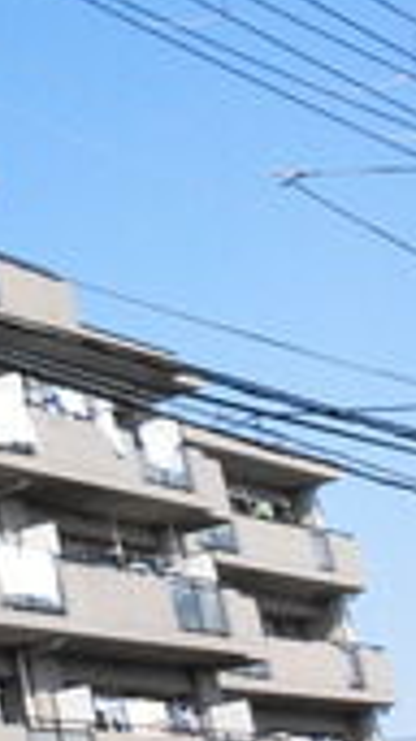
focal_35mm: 92
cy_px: 217
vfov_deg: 23.0
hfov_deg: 10.4
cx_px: -732
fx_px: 1807
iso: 100
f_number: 3.1
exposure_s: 1/1000
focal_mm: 4.3
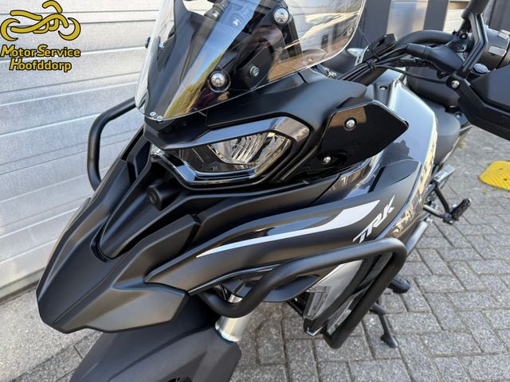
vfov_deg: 56.8
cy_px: 191
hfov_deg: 71.6
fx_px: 354
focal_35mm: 24
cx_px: 255
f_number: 1.78
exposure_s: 1/288
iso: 100
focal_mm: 6.76
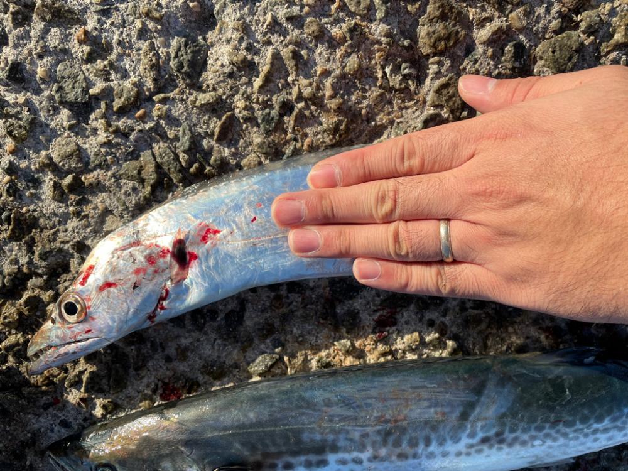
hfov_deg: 67.3
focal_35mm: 26
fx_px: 472
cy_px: 236
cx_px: 314
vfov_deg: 53.1
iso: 32
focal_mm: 4.2
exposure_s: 1/2398
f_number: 1.6
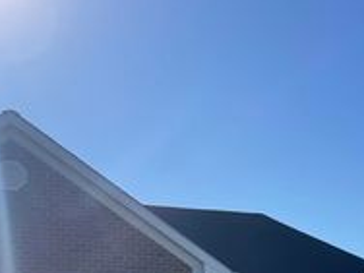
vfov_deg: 20.0
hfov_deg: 27.5
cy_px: 324
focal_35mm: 69
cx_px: 298
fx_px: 726
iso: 32
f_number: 1.6
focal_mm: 4.2
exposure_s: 1/5051
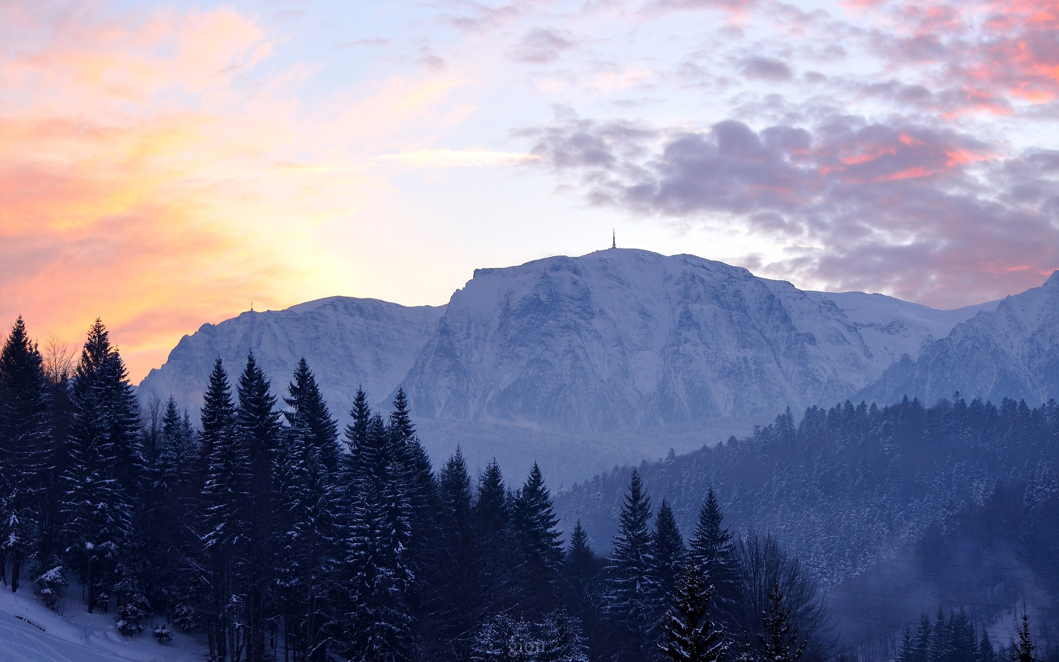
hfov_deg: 23.7
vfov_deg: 14.9
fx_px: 2526
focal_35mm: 88
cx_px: 515
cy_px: 332
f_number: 5.6
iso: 200
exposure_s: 1/60
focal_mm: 55
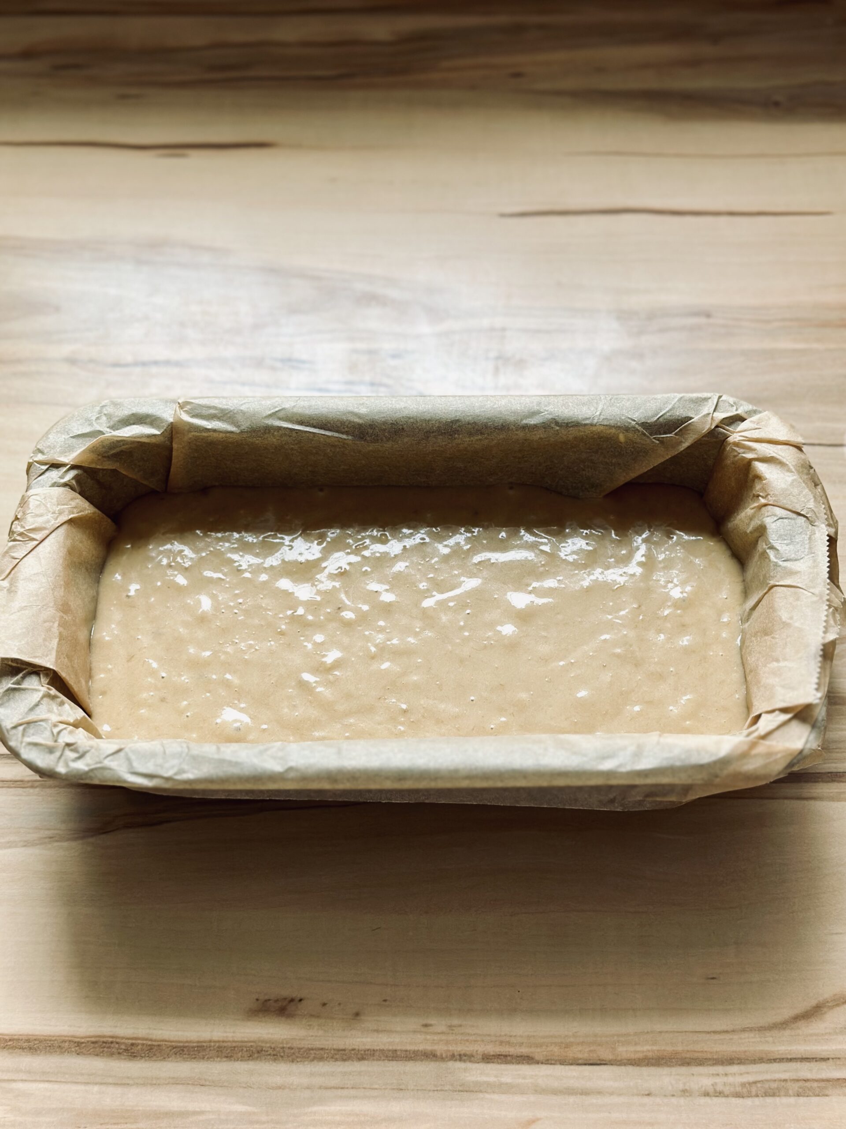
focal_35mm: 48
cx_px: 423
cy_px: 564
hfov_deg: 30.3
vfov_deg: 39.7
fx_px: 1564
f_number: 1.78
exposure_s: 1/100
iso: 80
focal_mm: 6.86
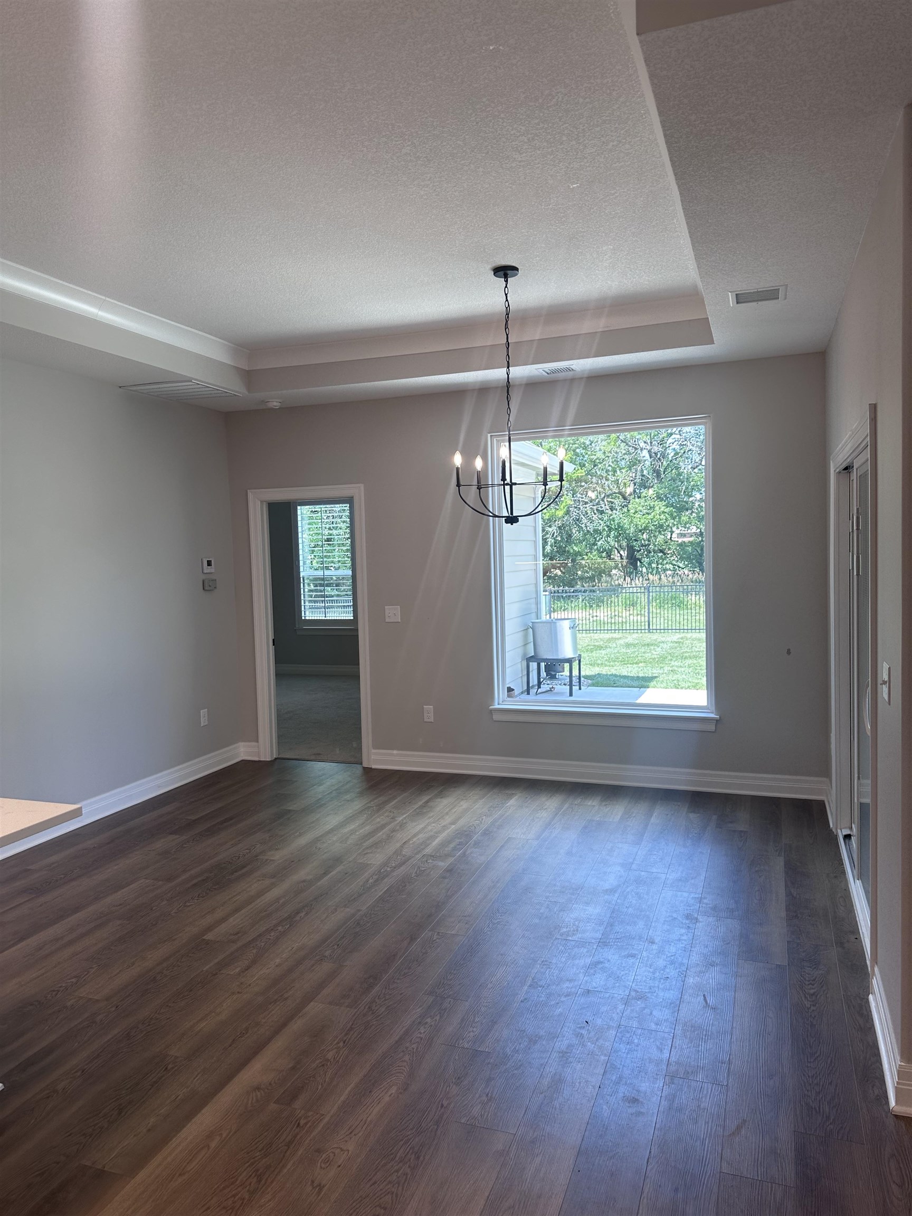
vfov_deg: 71.6
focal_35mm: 24
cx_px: 456
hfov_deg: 56.8
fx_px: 843
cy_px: 608
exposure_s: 1/160
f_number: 1.78
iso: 64
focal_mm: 6.86
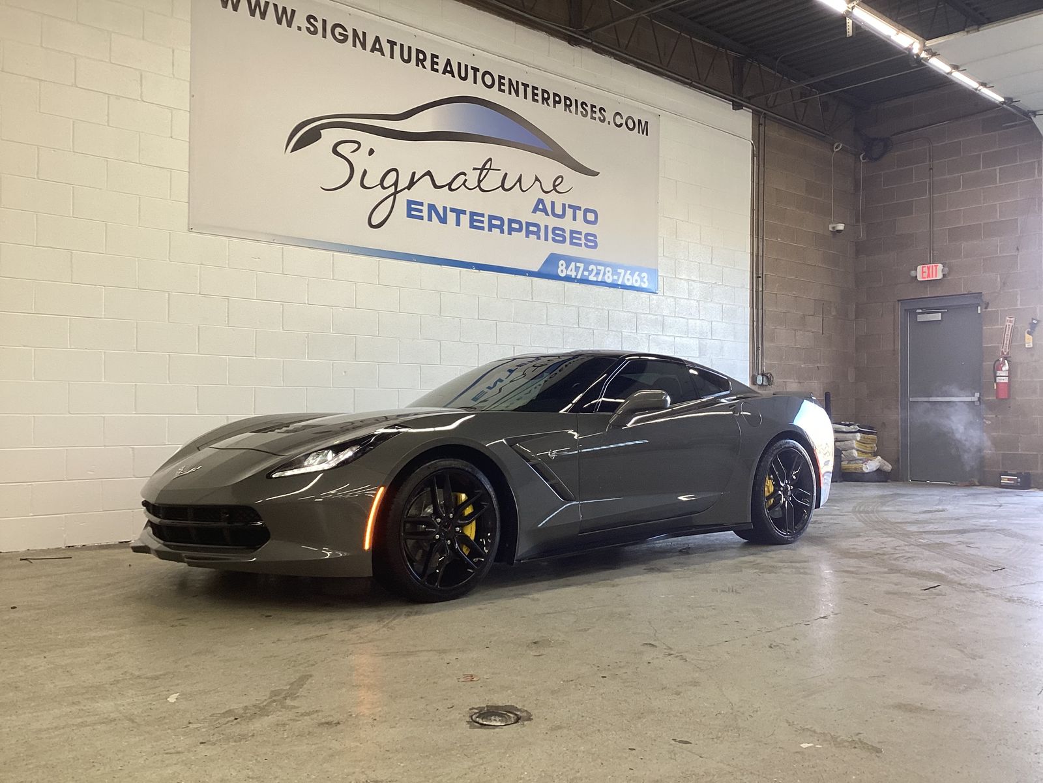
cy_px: 392
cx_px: 522
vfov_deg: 45.4
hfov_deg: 58.4
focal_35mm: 31
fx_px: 934
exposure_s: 1/60
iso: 50
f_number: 2.4
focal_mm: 3.3
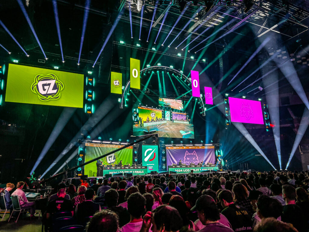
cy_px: 116
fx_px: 232
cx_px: 154
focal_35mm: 26
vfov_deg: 53.1
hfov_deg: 67.3
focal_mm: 5.96
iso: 125
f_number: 1.6
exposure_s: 1/60
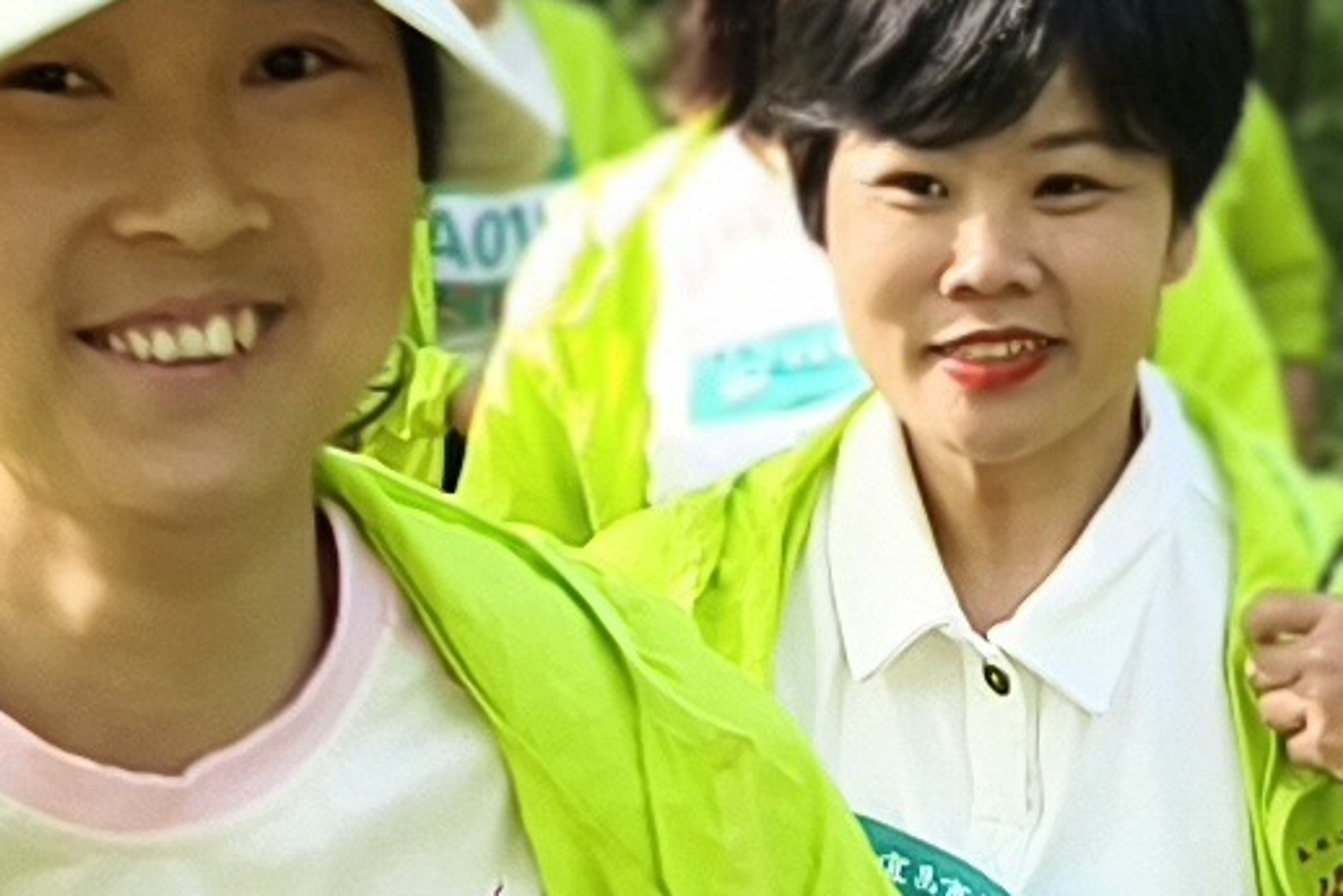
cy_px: 1005
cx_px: 907
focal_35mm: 185
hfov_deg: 11.1
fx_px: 6903
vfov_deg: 7.4
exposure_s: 1/358
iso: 72
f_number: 2.8
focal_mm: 6.54
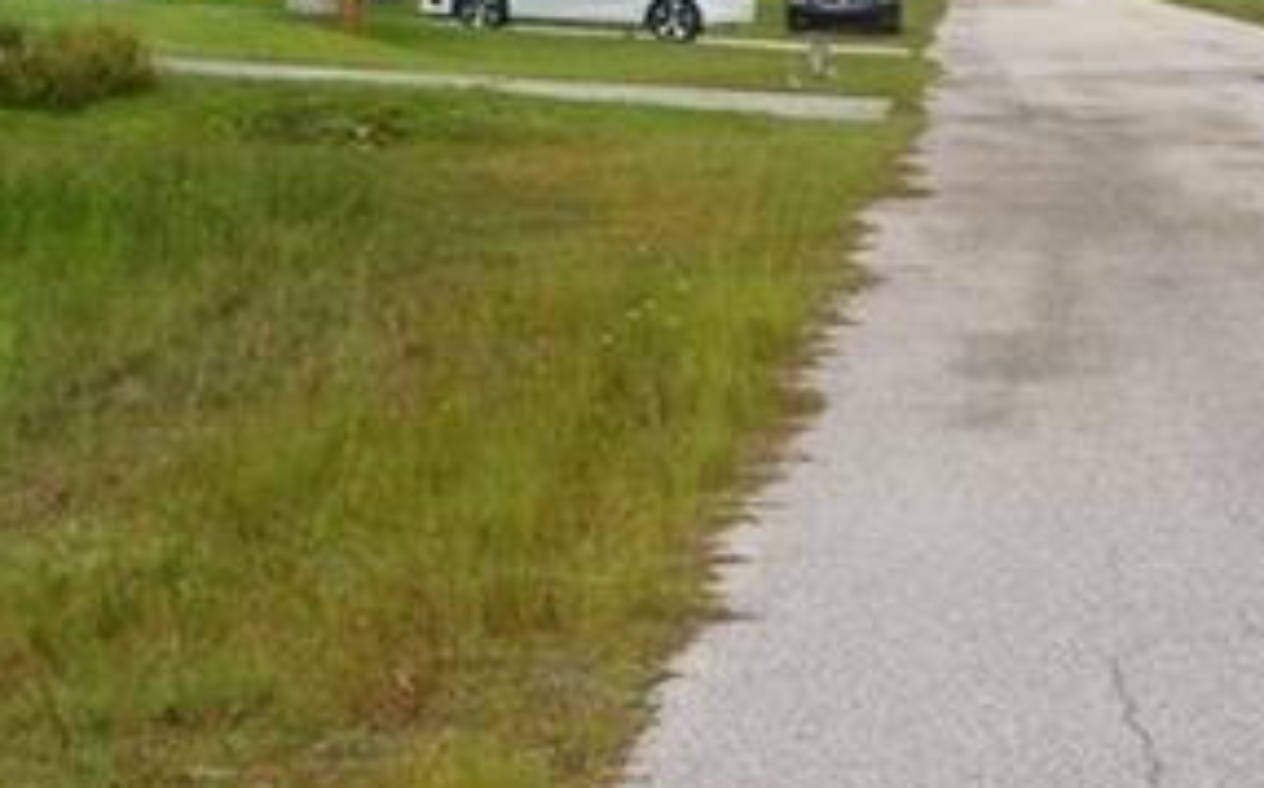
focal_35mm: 142
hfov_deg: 14.7
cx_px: 625
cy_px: -255
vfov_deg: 9.1
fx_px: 4889
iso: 400
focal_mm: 26
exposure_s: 1/250
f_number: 10
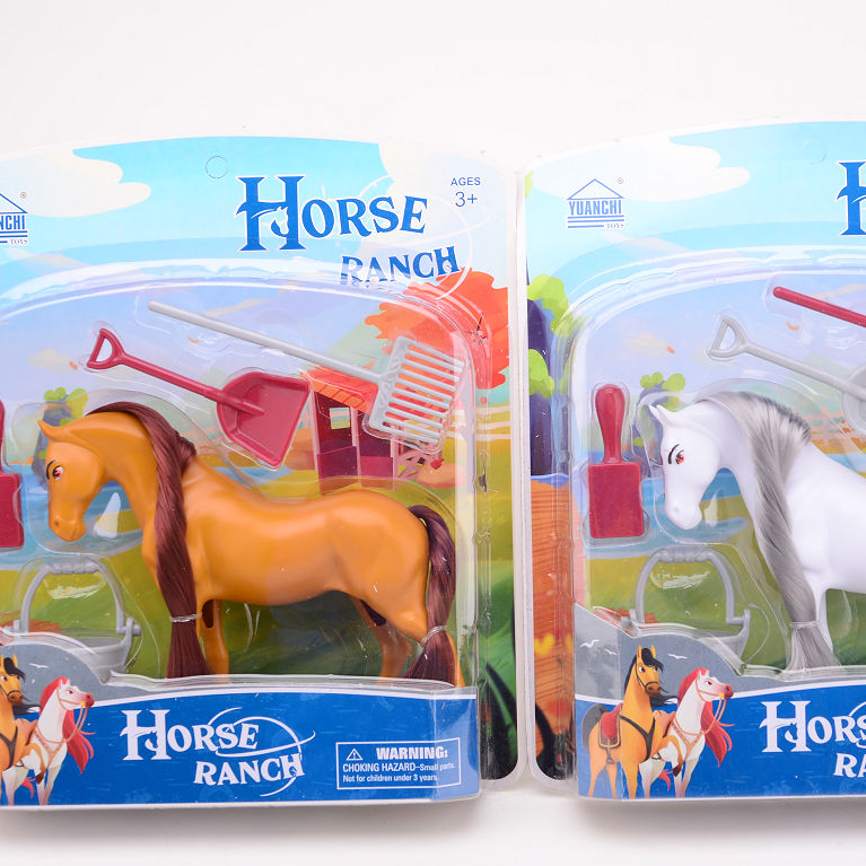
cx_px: 505
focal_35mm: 70
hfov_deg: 24.7
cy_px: 426
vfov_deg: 24.8
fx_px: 1972
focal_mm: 35
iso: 100
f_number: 10
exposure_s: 1/160
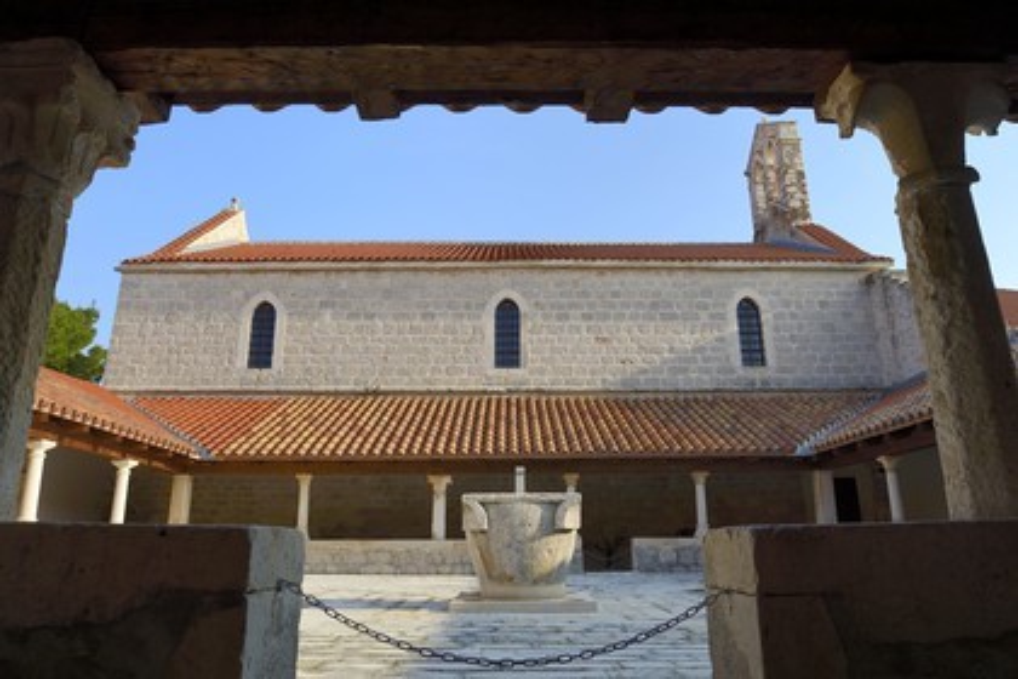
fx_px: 679
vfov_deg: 53.1
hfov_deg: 73.7
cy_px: 340
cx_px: 509
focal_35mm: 24
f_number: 11
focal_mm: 24
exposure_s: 1/200
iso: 200
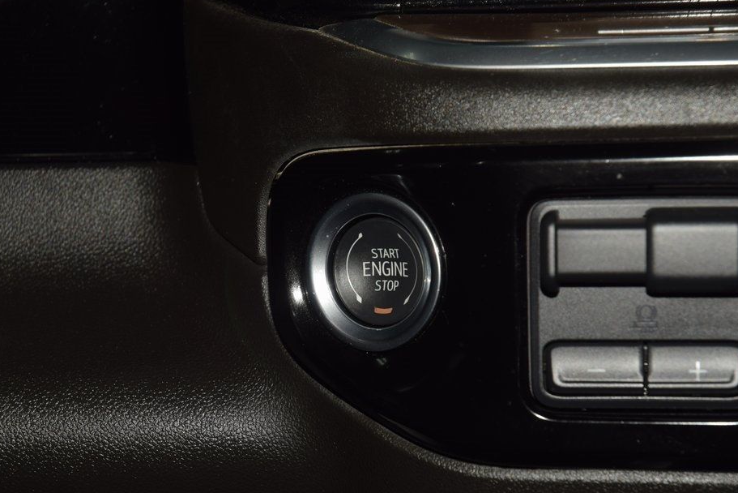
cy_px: 270
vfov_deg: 11.6
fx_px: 2420
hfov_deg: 17.3
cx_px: 384
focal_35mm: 118
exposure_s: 1/125
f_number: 8
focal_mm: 70
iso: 100
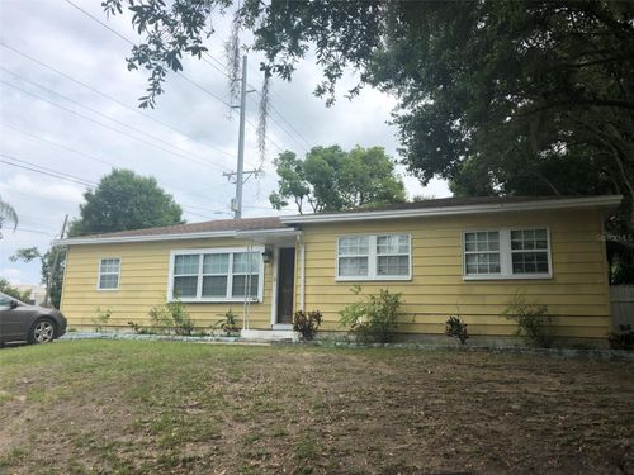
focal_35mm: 28
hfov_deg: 63.4
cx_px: 317
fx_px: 513
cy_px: 238
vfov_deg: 49.7
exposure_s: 1/1736
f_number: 1.8
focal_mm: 4
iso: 20
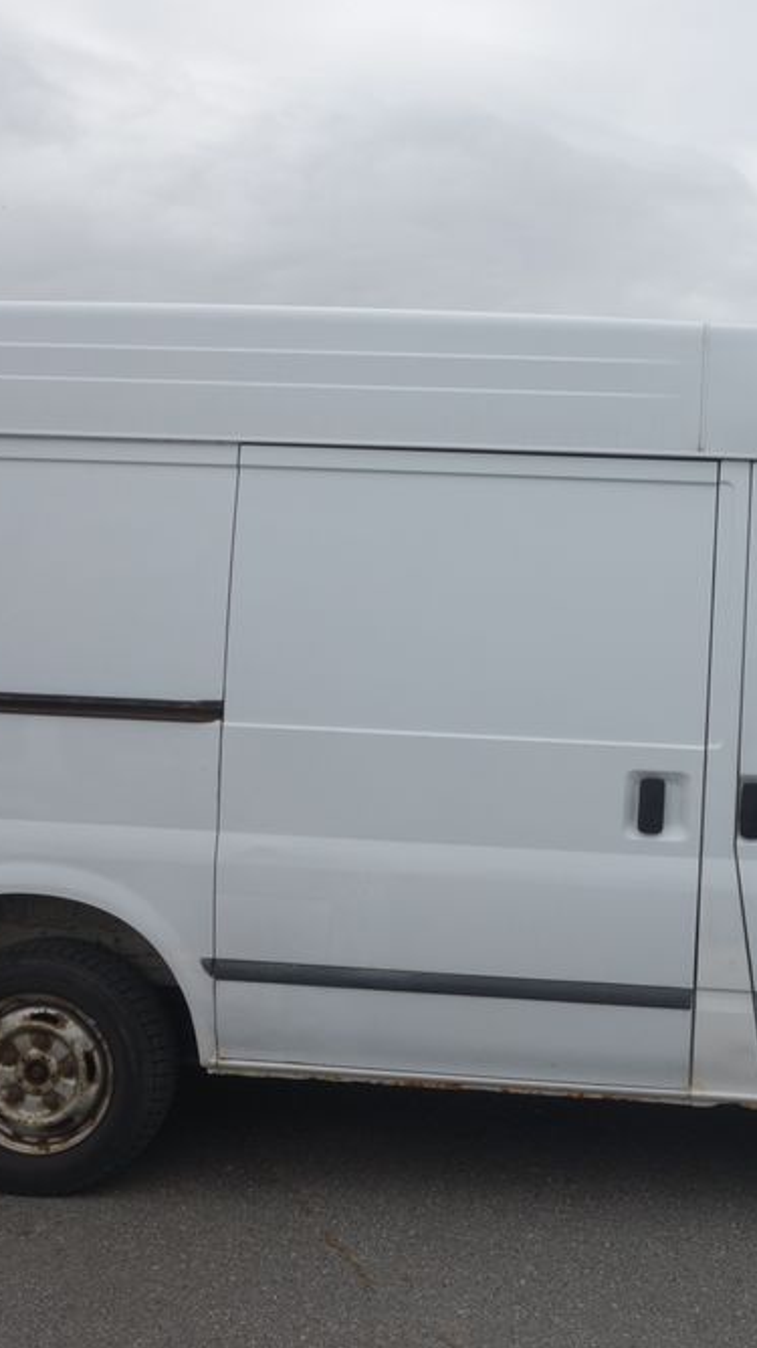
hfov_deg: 26.2
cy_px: 685
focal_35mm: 45
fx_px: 1608
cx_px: 551
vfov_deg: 45.5
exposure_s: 1/320
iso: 125
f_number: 5.6
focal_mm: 10.4
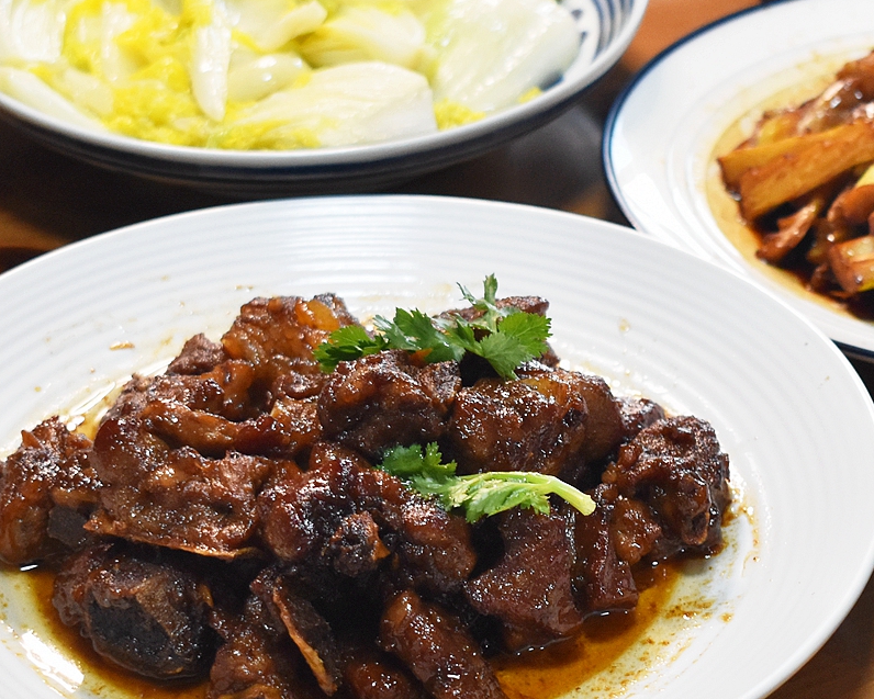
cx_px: 625
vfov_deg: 14.4
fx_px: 2768
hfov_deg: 17.9
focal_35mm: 107
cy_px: 351
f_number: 5
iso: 1250
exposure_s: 1/60
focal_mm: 36
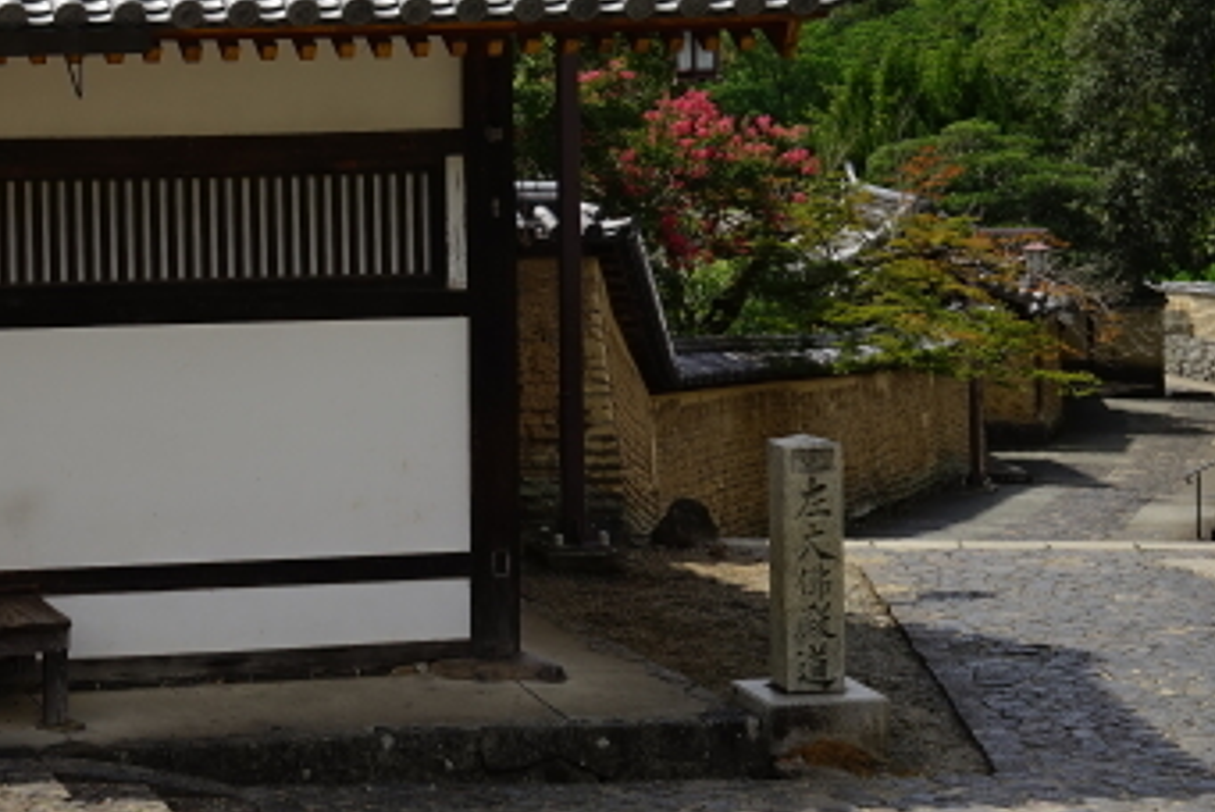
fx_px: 3547
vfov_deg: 12.8
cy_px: -123
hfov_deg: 19.0
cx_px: 71
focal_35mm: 105
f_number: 7.1
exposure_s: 1/320
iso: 50
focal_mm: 35
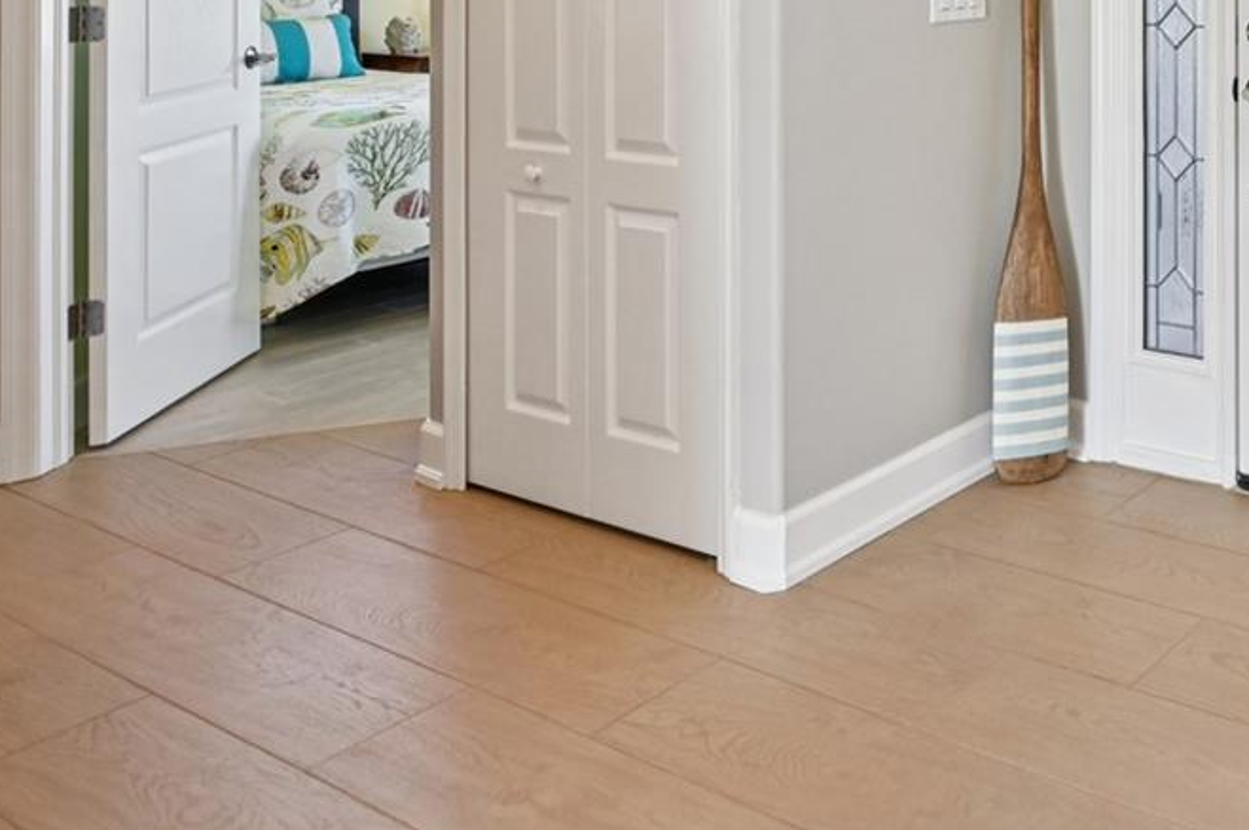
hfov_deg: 42.3
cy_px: -84
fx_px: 1178
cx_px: 1412
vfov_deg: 33.7
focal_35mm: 34
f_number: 8
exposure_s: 1/125
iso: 400
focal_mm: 14
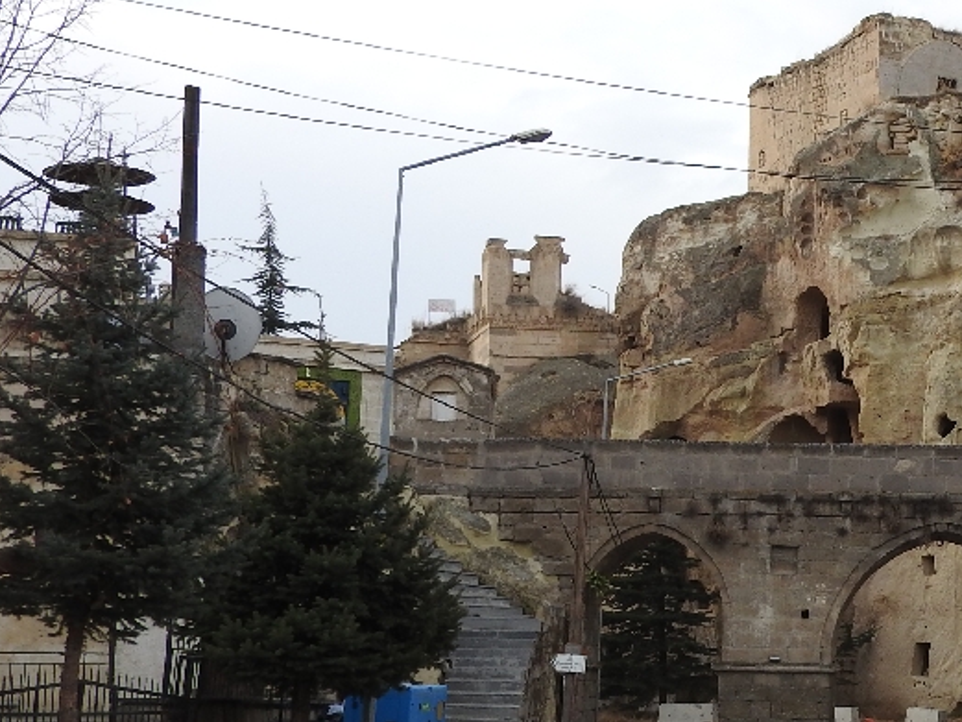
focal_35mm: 76
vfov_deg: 19.3
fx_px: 2113
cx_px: 1017
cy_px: 463
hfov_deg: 24.2
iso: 100
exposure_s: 1/400
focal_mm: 5.9
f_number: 3.6
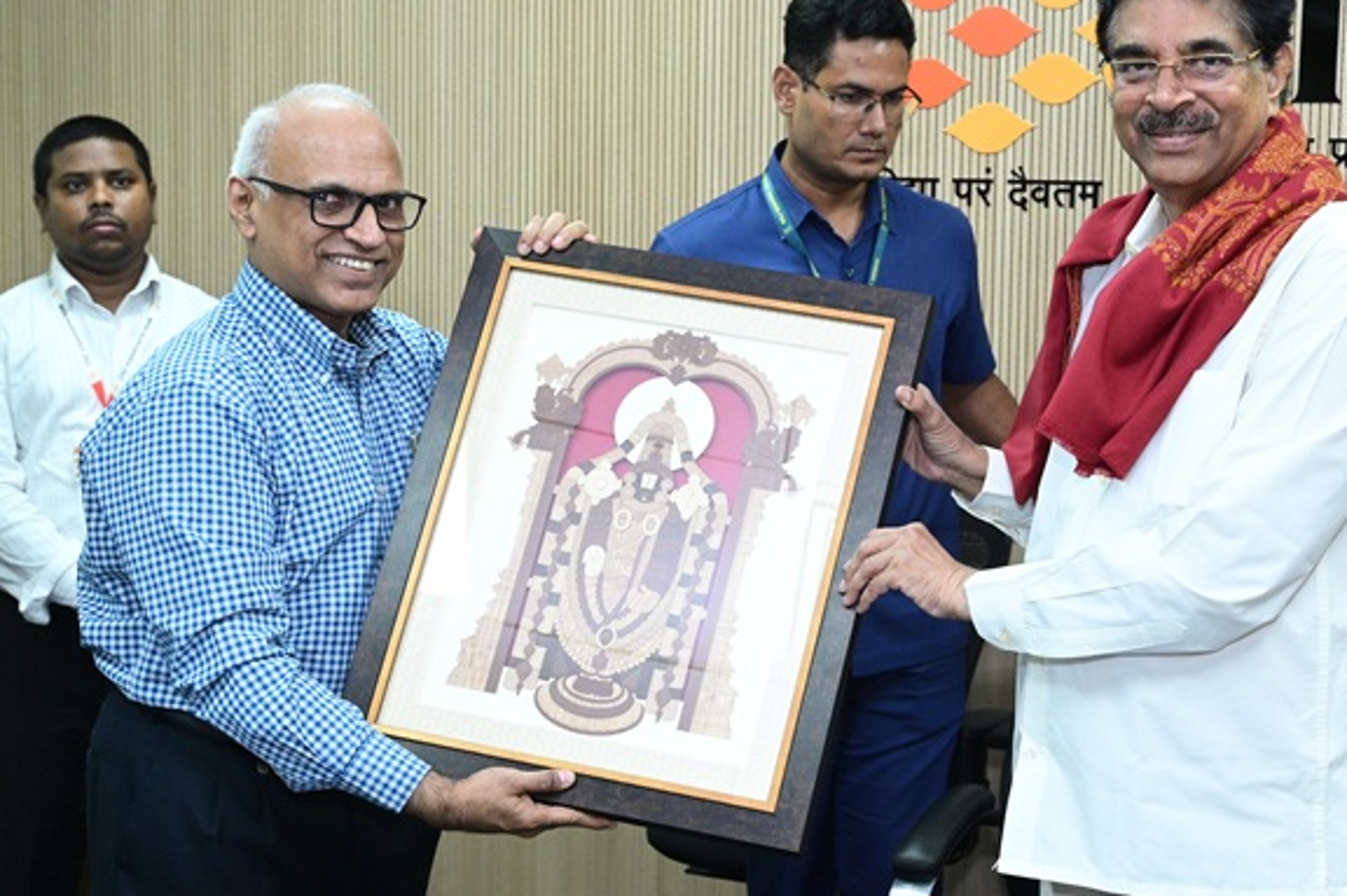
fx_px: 2393
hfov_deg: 31.3
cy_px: 517
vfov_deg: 21.2
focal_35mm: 64
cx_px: 864
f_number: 6.3
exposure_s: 1/125
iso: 4000
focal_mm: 41
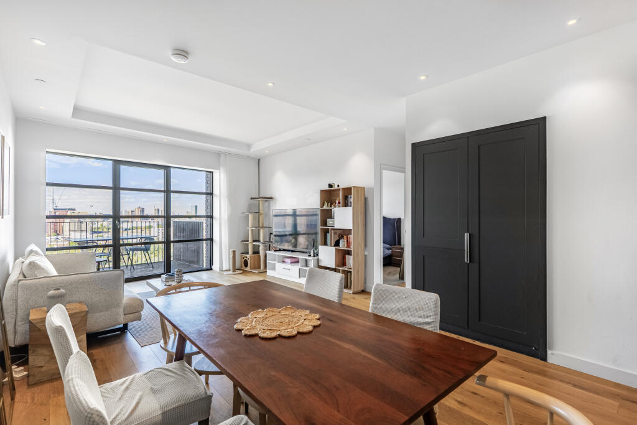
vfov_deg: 70.5
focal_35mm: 17
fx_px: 301
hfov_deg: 93.3
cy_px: 212
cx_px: 318
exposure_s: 1/200
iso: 1000
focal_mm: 17
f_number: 8
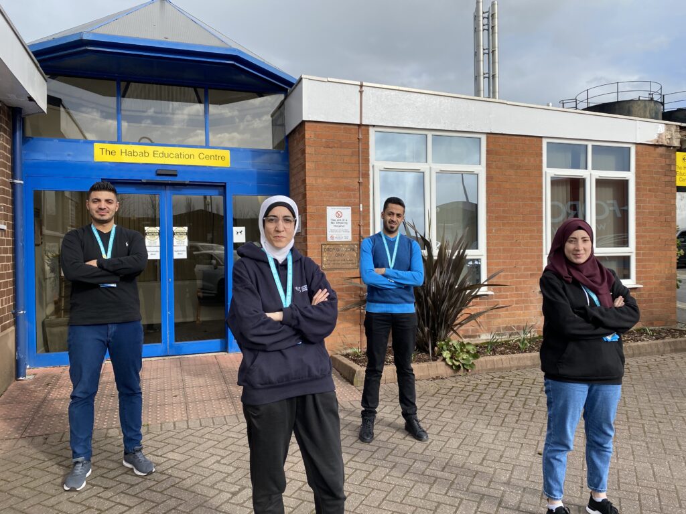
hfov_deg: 67.3
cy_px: 257
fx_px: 515
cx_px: 343
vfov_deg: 53.1
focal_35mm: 26
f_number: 1.8
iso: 32
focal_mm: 4.25
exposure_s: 1/1653
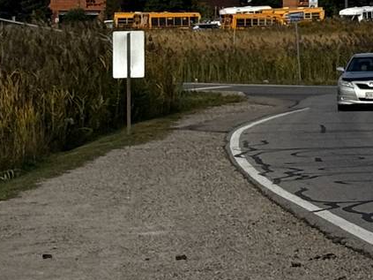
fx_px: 2467
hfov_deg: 8.5
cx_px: 558
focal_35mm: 229
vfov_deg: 6.4
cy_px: -166
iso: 64
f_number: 1.78
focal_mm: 6.76
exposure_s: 1/3610
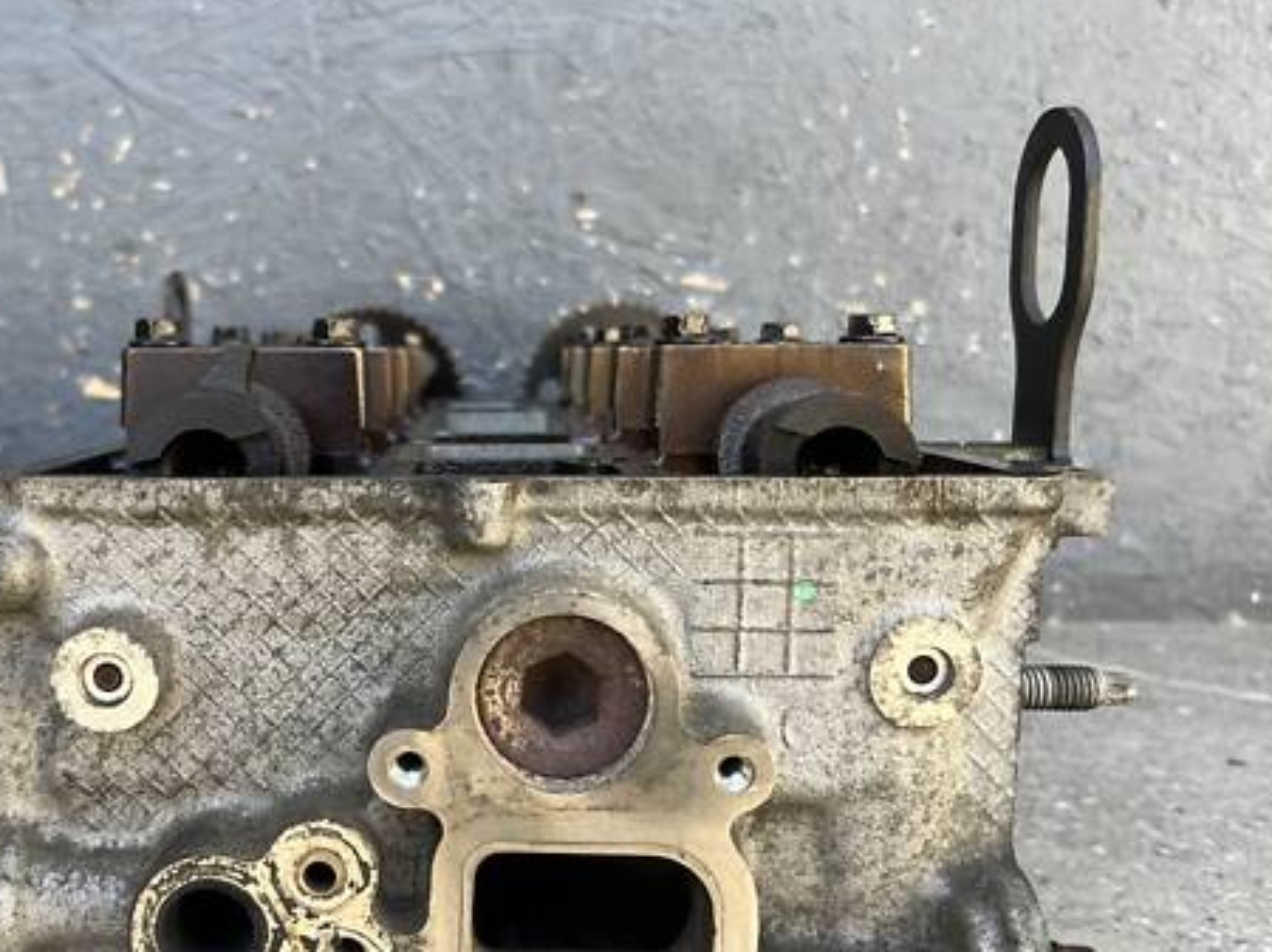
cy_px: 571
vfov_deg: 38.5
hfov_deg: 49.2
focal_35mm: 37
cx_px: 410
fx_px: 1359
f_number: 1.6
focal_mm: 5.1
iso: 40
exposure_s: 1/122
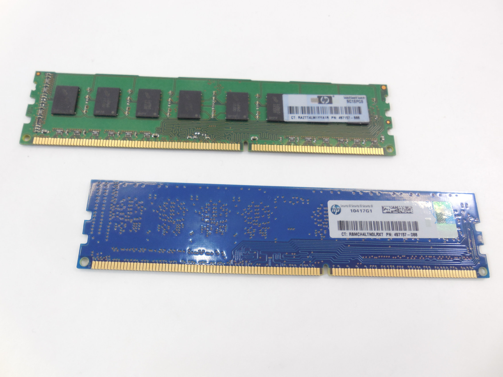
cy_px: 188
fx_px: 378
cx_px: 252
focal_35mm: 26
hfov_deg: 67.3
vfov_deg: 53.1
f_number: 3.5
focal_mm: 4.6
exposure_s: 1/30
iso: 125
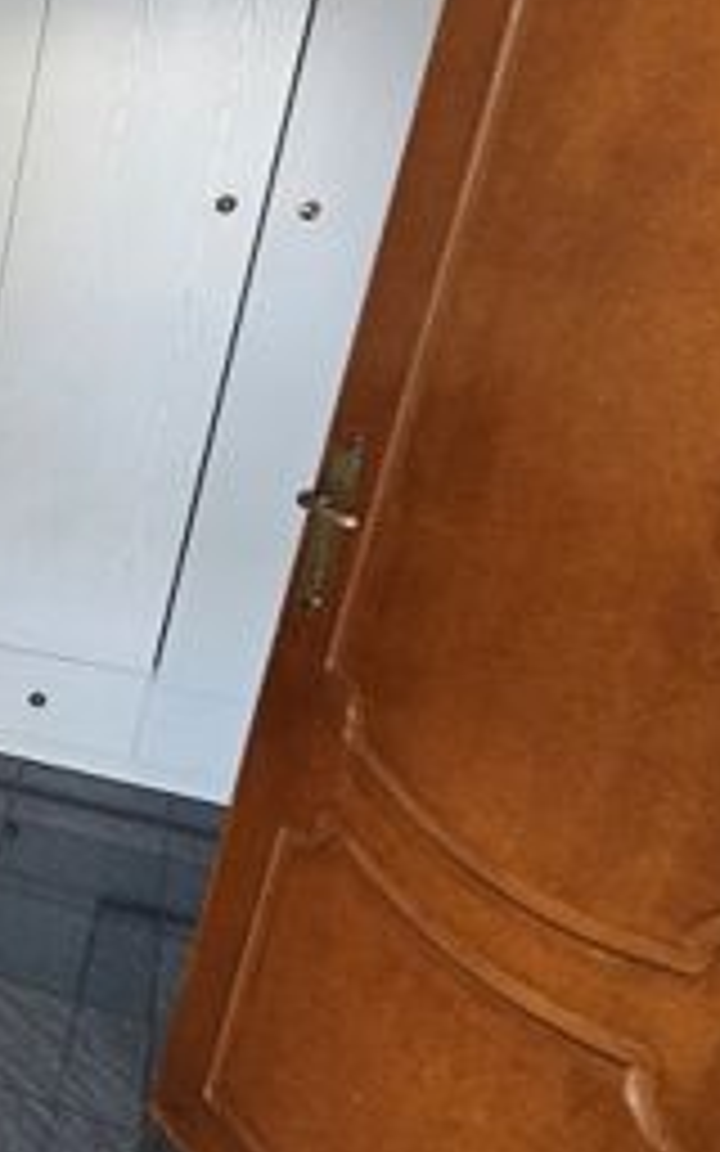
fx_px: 1193
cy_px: 576
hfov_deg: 19.6
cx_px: -695
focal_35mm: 38
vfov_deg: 51.5
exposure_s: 1/33.3
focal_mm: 2.2
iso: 320
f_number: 2.2
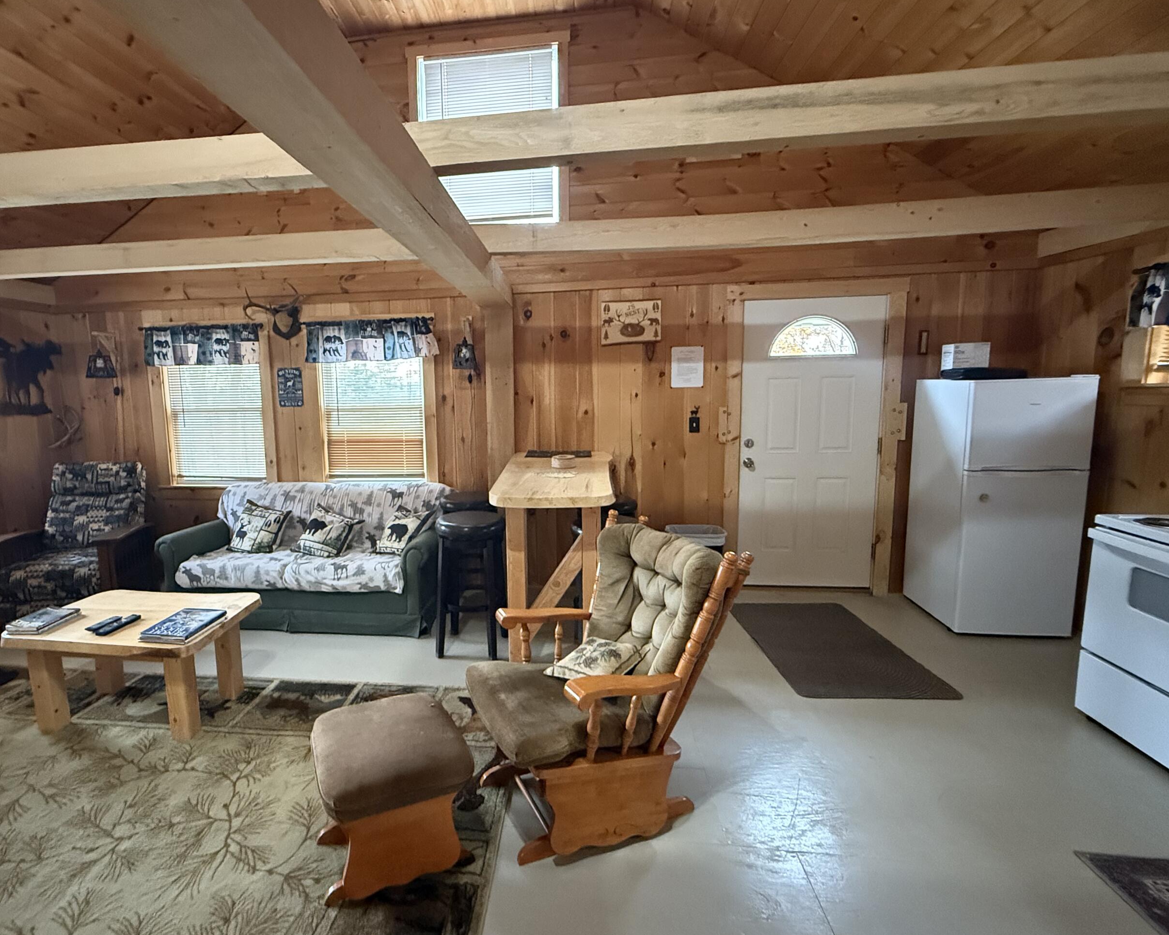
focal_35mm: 17
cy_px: 462
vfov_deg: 77.0
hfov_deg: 89.2
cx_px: 509
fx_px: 588
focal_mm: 2.22
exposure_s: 1/60
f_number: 2.2
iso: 1250
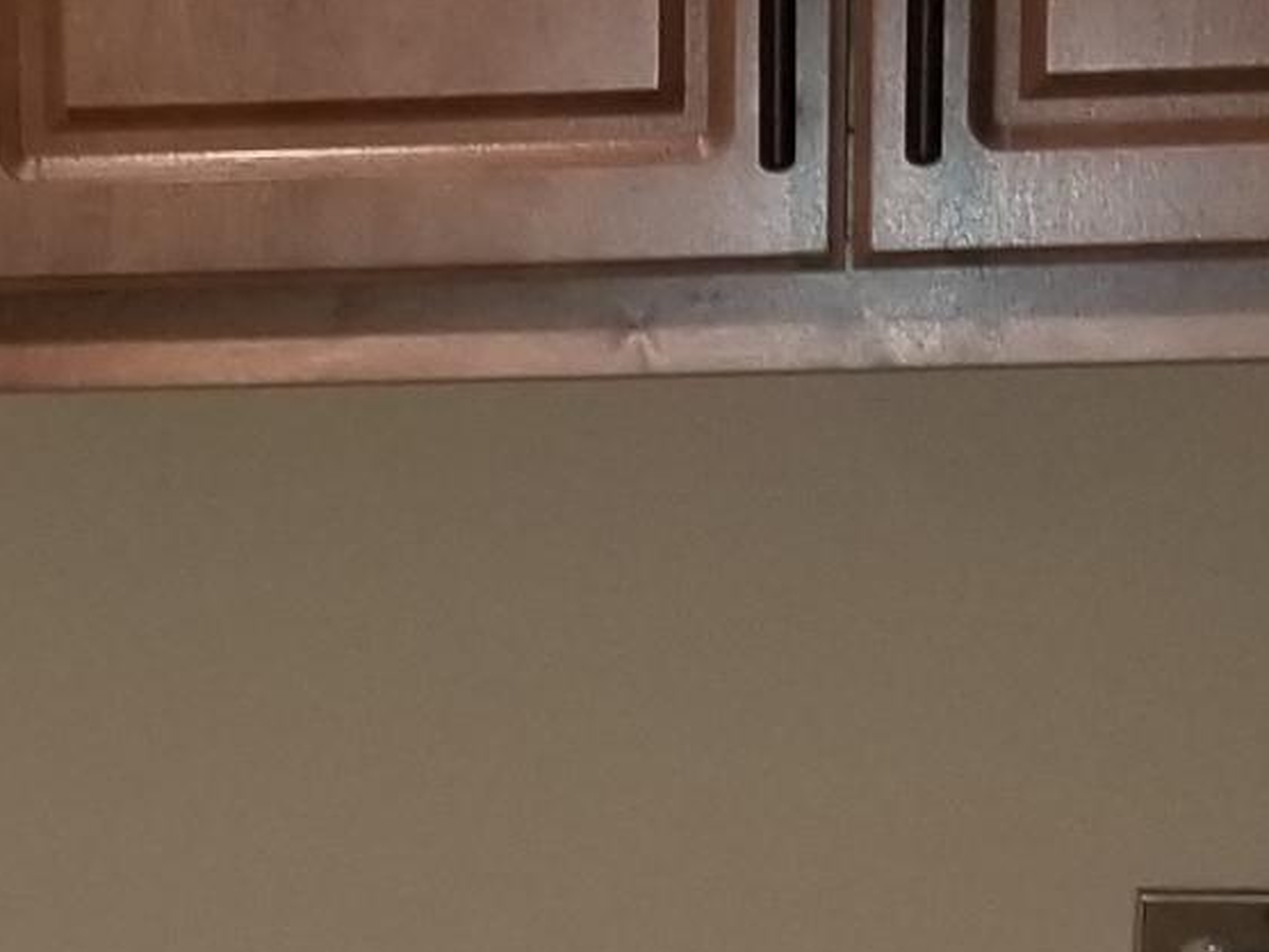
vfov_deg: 10.4
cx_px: -66
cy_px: 1157
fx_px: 5133
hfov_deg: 13.8
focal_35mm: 140
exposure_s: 1/40
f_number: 1.7
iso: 100
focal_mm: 4.25
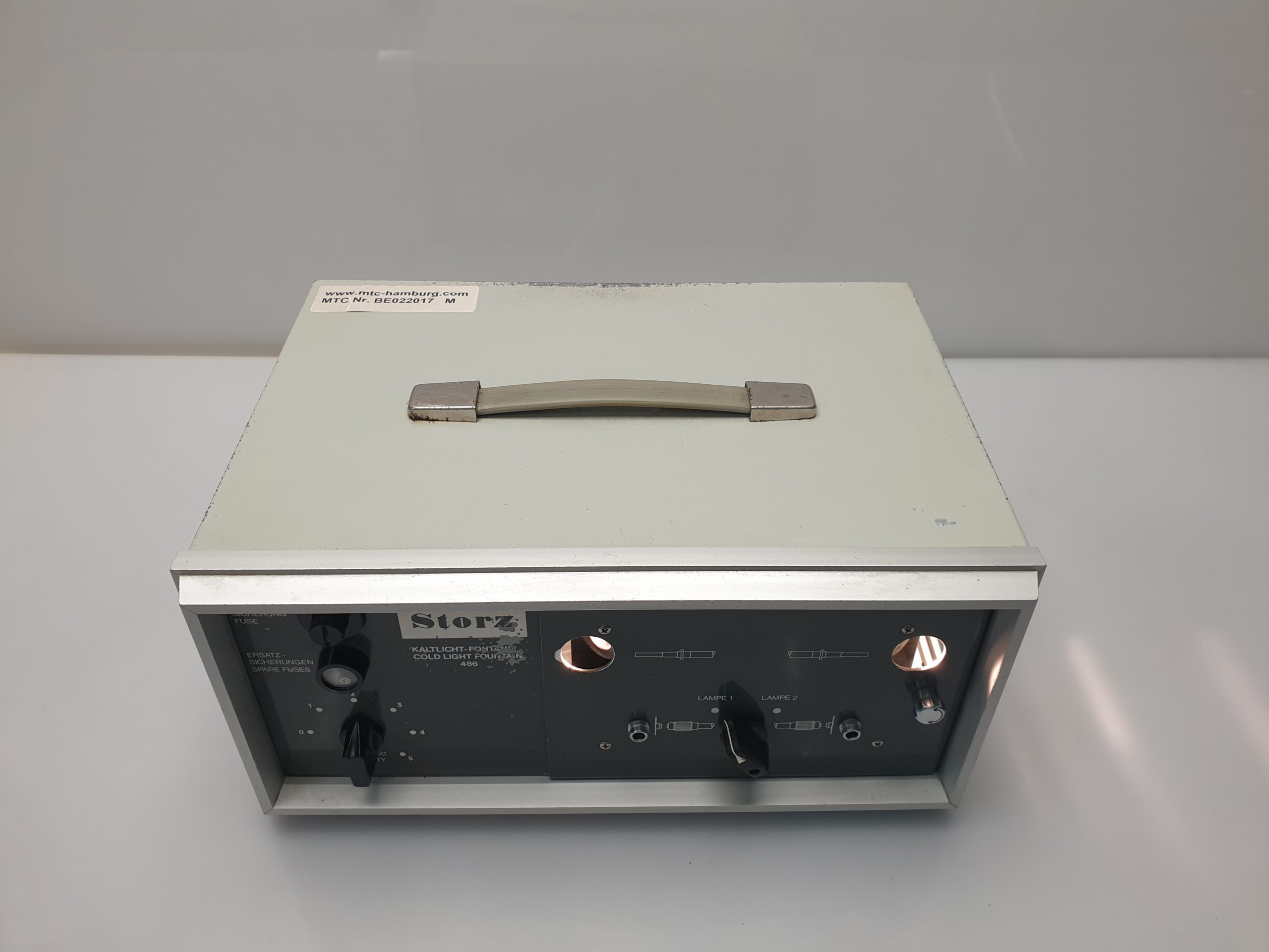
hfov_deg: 67.3
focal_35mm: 26
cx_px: 634
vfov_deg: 53.1
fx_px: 953
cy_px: 476
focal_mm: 4.3
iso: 80
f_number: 2.4
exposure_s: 1/100
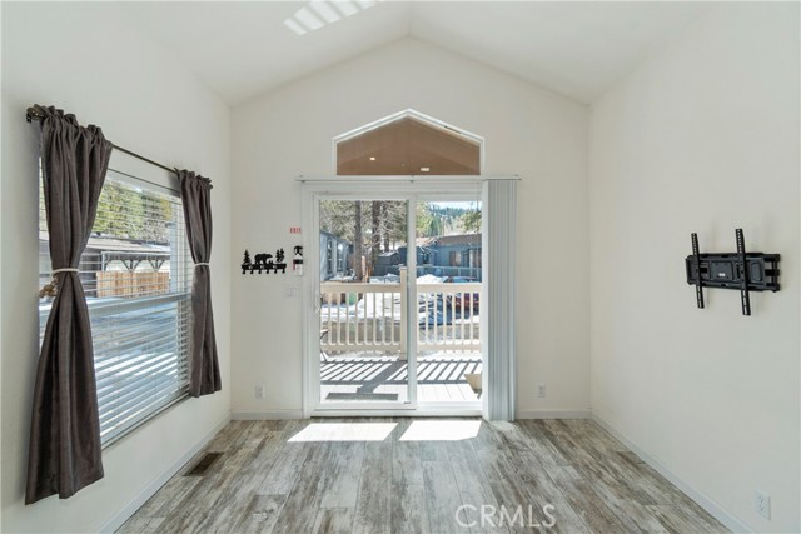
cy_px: 267
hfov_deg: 100.4
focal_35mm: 15
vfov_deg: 77.4
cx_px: 400
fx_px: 334
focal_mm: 10
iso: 100
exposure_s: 1/30
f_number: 8
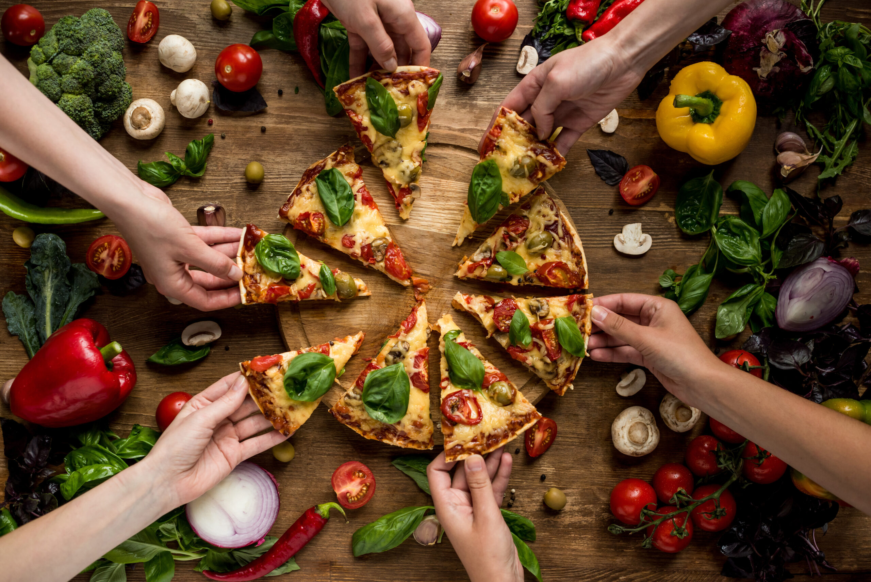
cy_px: 291
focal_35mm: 50
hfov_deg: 39.6
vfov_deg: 27.0
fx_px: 1210
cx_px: 436
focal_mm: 50
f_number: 3.5
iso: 400
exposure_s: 1/100
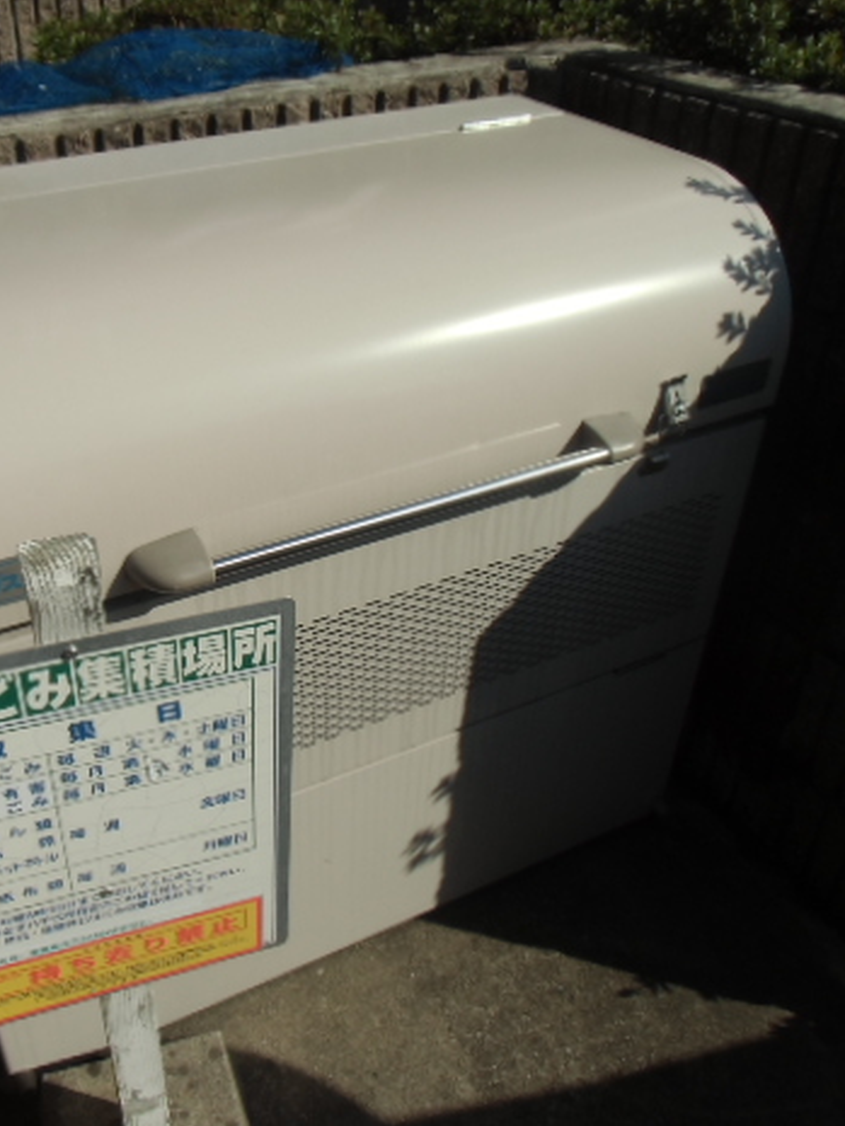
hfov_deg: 42.3
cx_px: 266
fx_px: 1074
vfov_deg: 55.3
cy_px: 574
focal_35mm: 33
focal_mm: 4.24
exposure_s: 1/250
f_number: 7.9
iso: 64
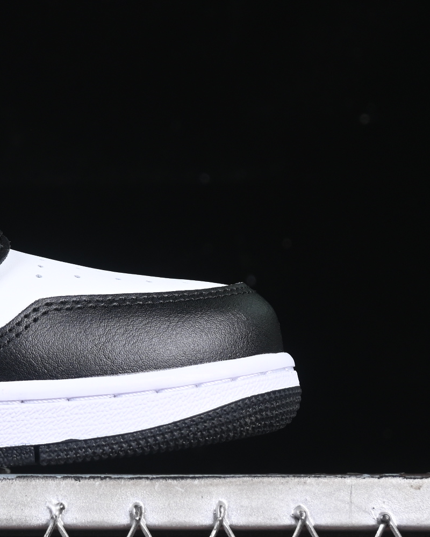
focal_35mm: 196
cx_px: -209
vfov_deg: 9.8
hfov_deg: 7.7
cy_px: 158
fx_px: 3118
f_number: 6.3
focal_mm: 50
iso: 160
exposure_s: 1/60
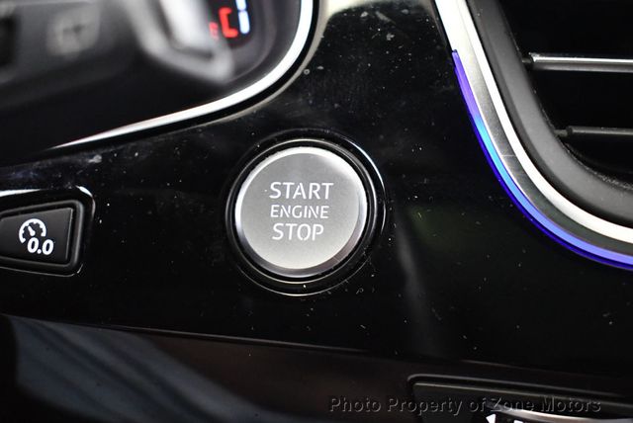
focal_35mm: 62
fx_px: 1091
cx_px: 316
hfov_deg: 32.4
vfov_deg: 22.0
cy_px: 212
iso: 5600
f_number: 4.2
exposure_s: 1/60
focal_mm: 31
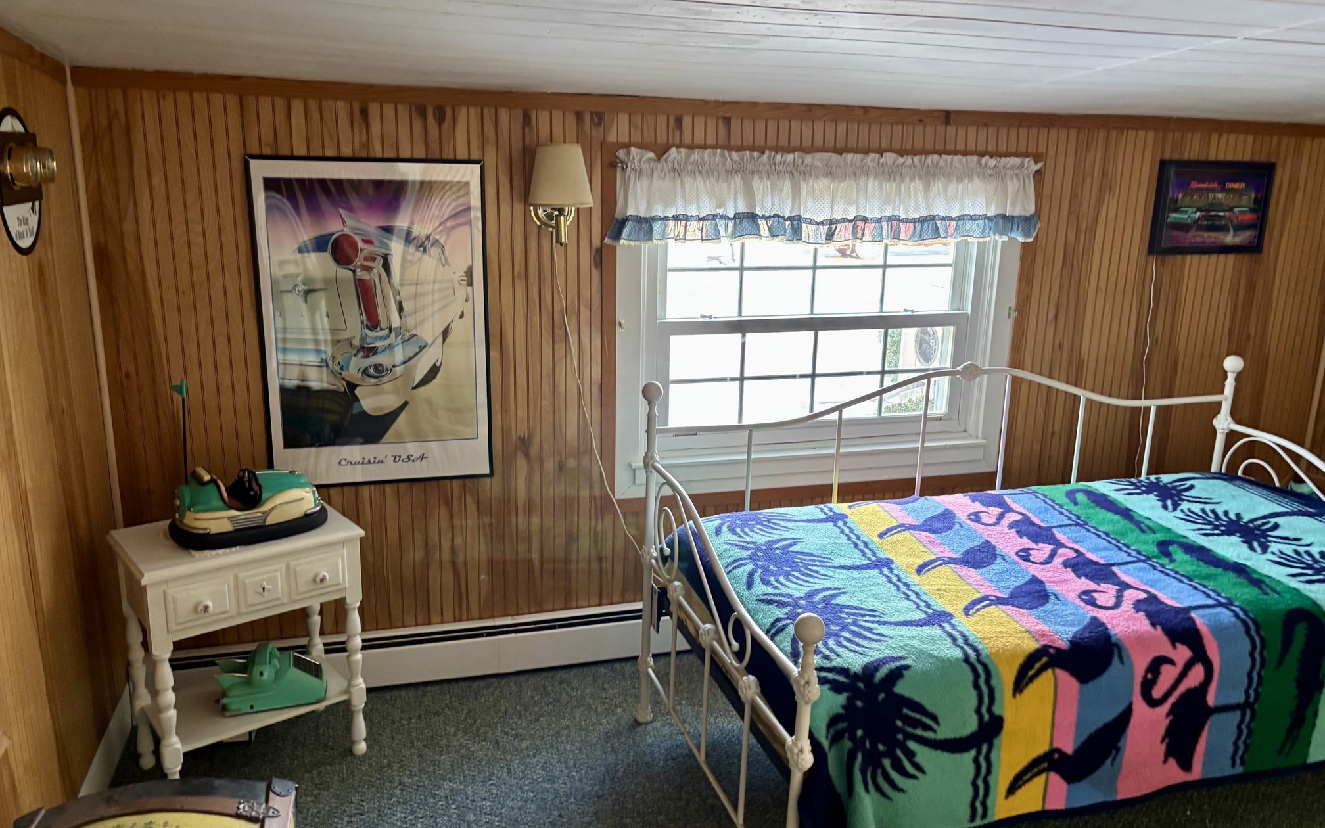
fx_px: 1011
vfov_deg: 44.5
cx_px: 666
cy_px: 407
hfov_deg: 66.5
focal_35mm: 28
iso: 200
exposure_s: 1/60
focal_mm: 5.96
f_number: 1.6
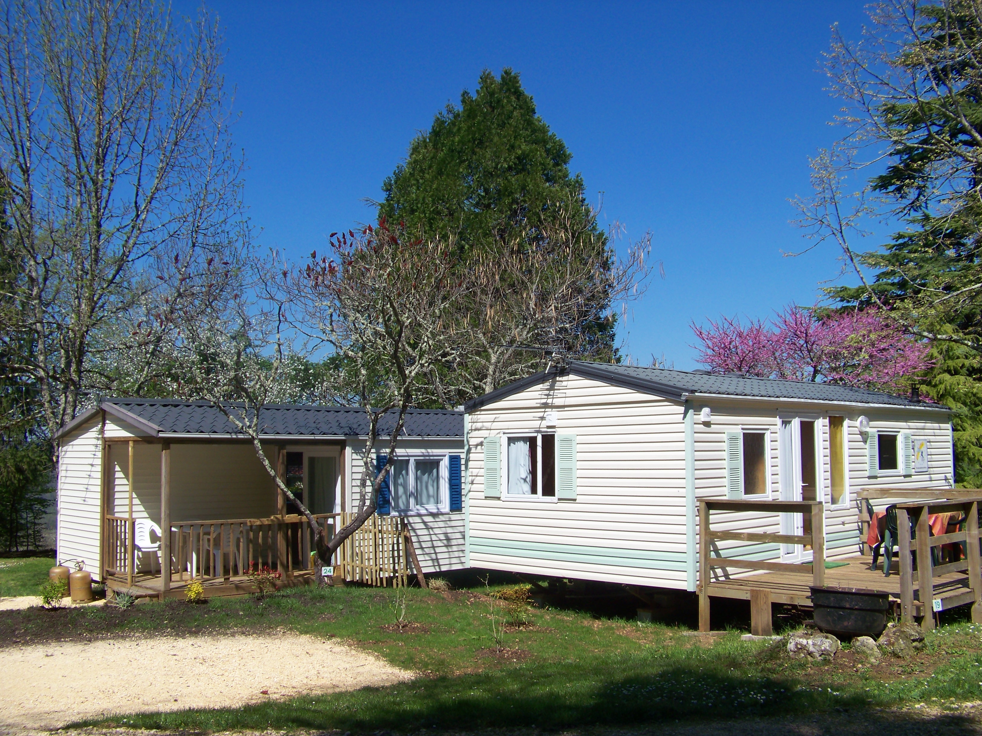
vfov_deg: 39.7
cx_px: 491
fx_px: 1021
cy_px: 368
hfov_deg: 51.4
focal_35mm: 36
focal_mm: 5.85
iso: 64
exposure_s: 1/640
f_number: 4
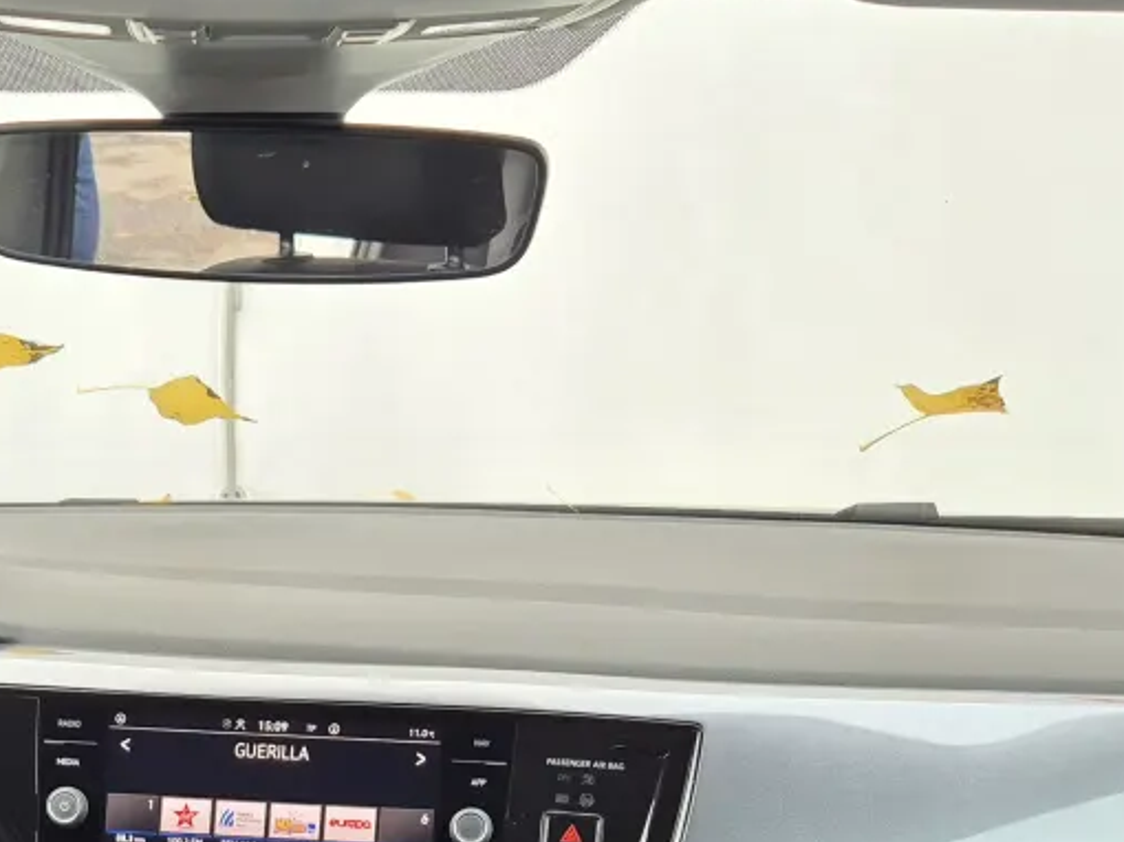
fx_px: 2110
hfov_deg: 29.1
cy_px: 1023
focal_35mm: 65
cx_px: 205
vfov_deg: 21.0
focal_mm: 5.4
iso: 160
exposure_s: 1/180
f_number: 1.8
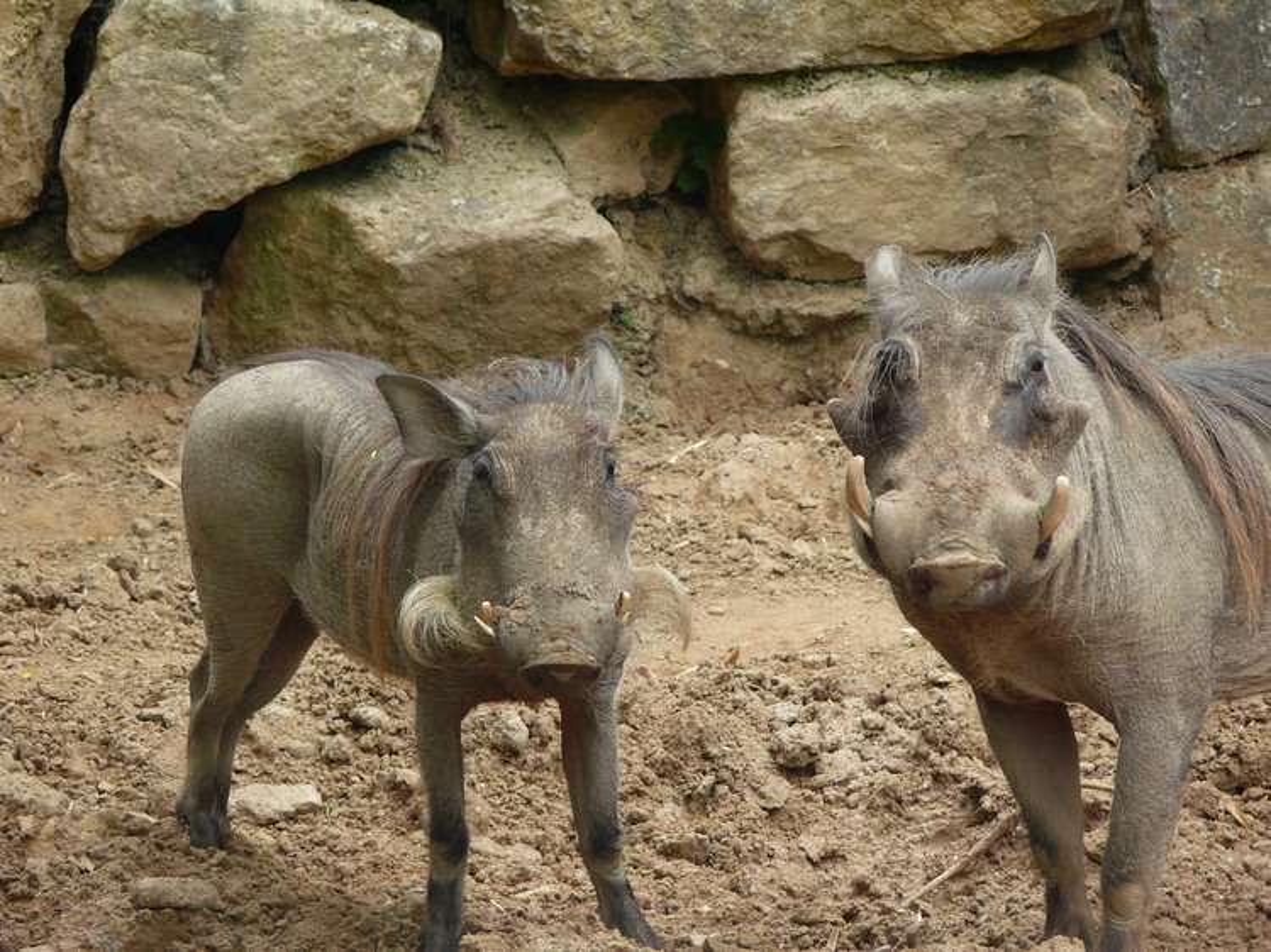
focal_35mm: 310
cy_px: 476
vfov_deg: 4.8
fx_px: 11379
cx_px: 636
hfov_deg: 6.4
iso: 200
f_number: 3.6
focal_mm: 65.5
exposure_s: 1/125
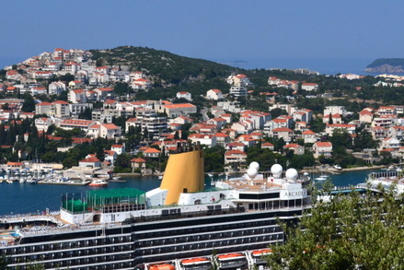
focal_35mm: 71
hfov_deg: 28.3
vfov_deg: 19.2
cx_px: 251
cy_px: 150
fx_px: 797
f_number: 11
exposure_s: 1/500
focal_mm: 26
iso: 320
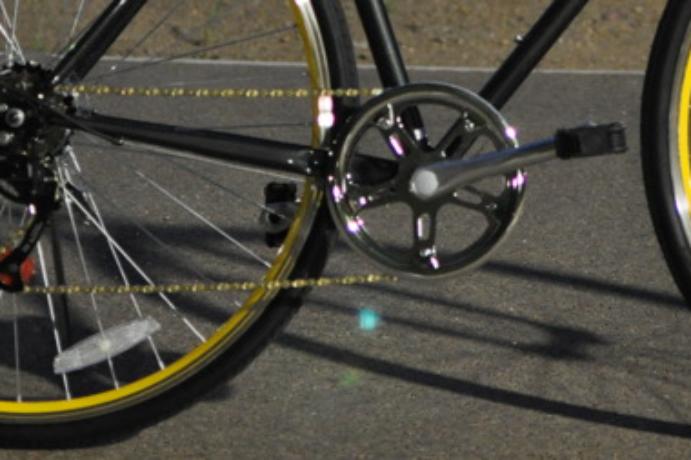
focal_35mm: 141
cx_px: 496
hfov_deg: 14.5
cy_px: -153
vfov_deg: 9.5
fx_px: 2712
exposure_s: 1/20
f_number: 1.8
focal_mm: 35
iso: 1600
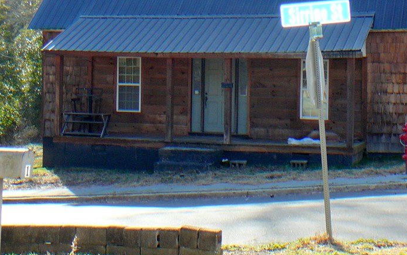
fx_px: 821
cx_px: 244
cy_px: 62
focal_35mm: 74
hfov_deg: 27.8
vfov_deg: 17.5
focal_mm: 7
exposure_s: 1/250
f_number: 3.3
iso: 80
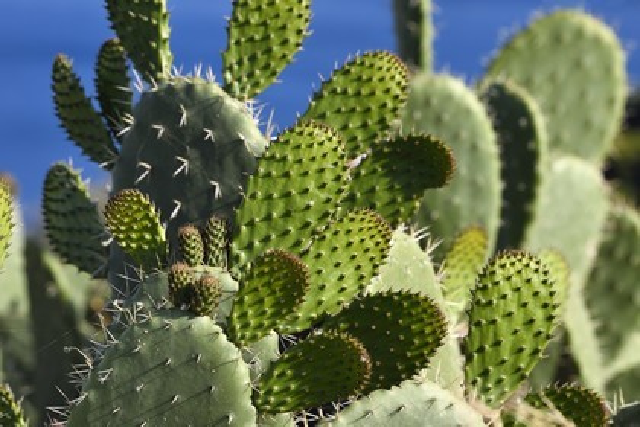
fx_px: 3022
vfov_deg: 8.1
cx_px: 320
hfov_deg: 12.1
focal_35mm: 170
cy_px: 214
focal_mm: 170
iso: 200
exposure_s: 1/320
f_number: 8
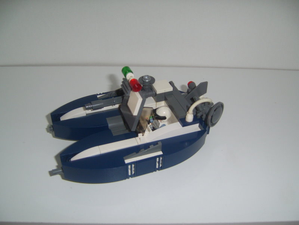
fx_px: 328
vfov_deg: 37.7
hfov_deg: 49.0
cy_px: 112
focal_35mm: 38
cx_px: 150
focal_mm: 7.8
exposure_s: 1/30
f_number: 2.8
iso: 100
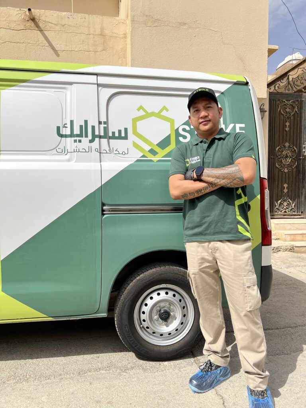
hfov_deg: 53.1
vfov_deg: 67.3
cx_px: 153
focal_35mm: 26
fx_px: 306
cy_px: 204
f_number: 1.5
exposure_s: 1/7463
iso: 50
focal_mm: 5.7
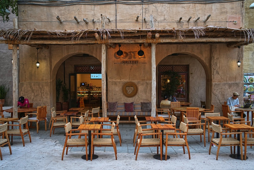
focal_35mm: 35
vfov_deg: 37.9
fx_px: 247
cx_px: 127
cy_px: 85
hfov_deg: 54.4
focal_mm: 35
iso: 500
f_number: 2.8
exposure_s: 1/640
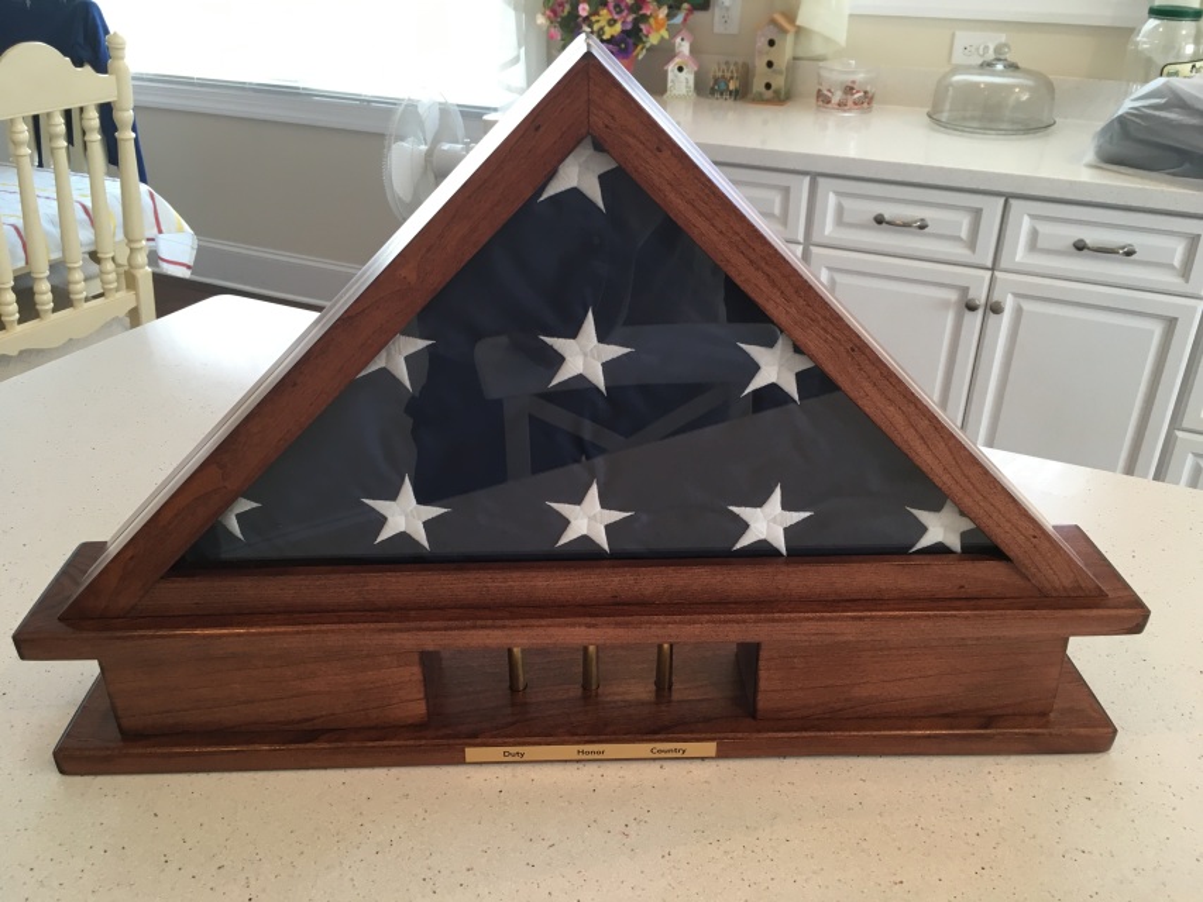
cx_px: 602
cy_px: 451
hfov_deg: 61.7
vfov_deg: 48.2
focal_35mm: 29
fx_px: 1008
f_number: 2.2
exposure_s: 1/30
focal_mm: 4.15
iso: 64
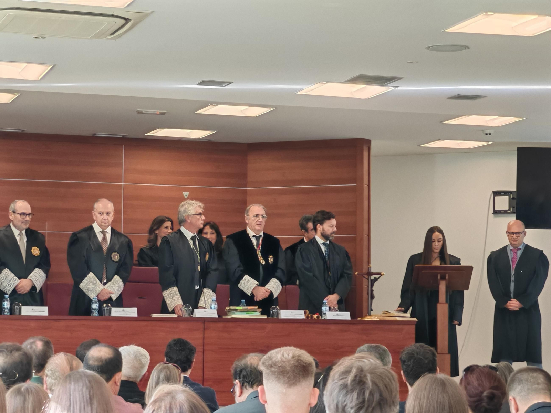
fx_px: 1671
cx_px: 276
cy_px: 206
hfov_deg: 18.7
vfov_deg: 14.1
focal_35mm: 105
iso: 200
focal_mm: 8.67
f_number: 2.4
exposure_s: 1/50
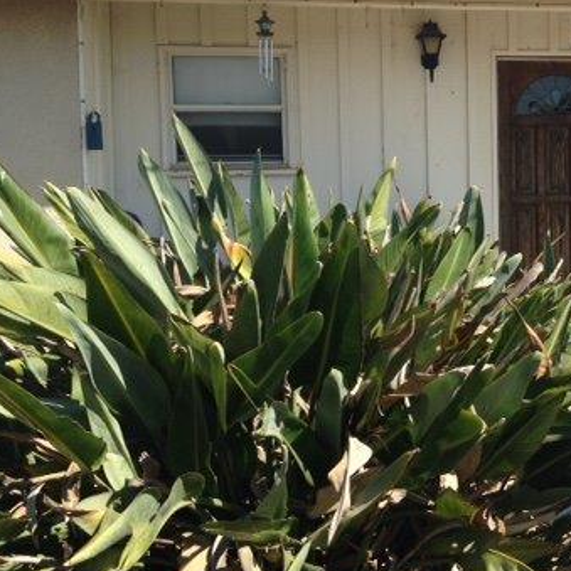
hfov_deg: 29.6
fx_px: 1026
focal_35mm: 55
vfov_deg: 30.9
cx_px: 527
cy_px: 211
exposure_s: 1/1085
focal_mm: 4.12
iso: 50
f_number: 2.4
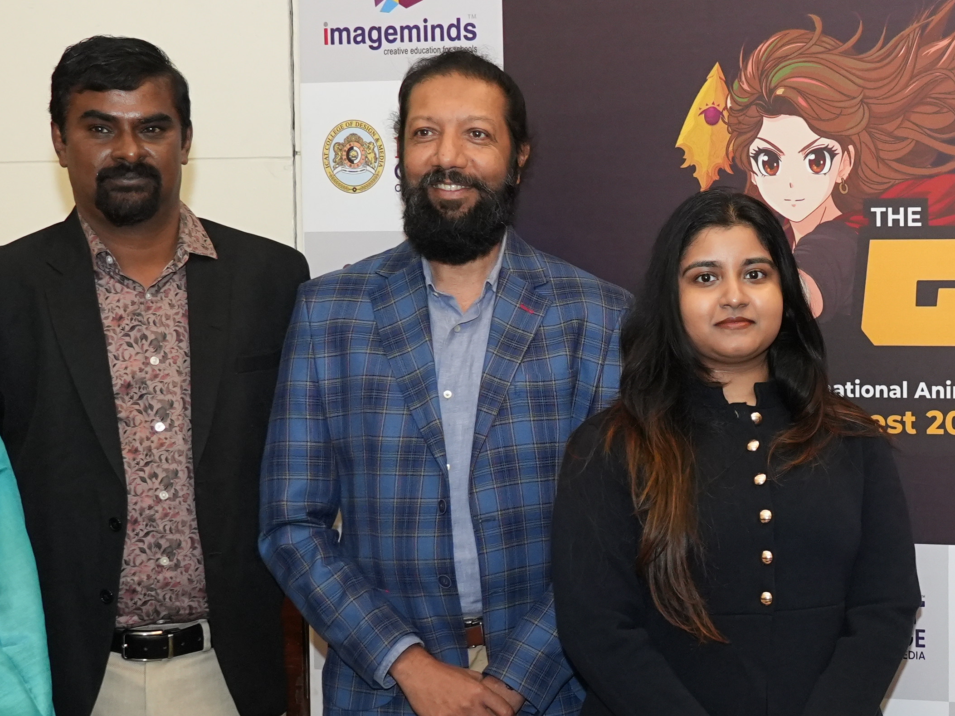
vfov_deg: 15.4
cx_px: 950
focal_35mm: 96
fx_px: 2648
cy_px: 508
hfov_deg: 19.8
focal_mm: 30
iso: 2000
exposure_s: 1/200
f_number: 4
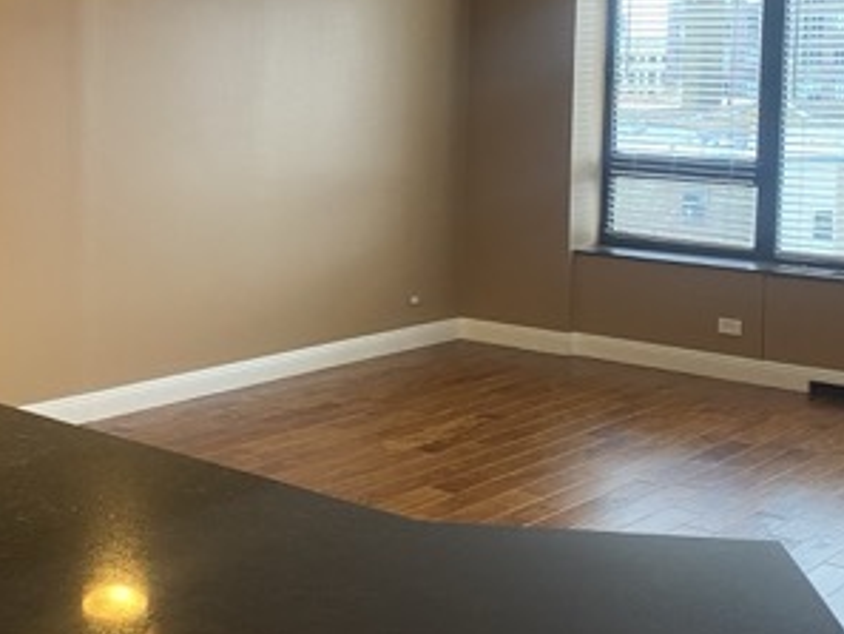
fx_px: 1366
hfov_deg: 33.7
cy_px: 196
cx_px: 219
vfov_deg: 25.9
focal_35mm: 56
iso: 320
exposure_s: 1/60
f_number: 1.8
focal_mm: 4.25
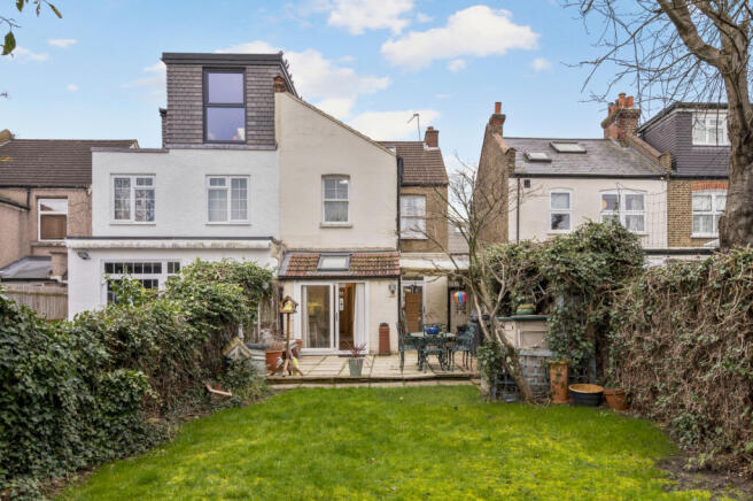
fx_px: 376
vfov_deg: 67.3
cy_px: 250
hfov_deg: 90.1
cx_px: 376
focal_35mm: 18
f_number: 8
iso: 400
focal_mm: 18
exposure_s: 1/60
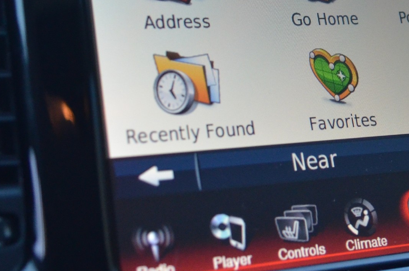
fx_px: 1032
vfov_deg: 14.9
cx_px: 319
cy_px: 47
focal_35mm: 91
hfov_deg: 22.2
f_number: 2.8
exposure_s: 1/400
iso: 1600
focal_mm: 26
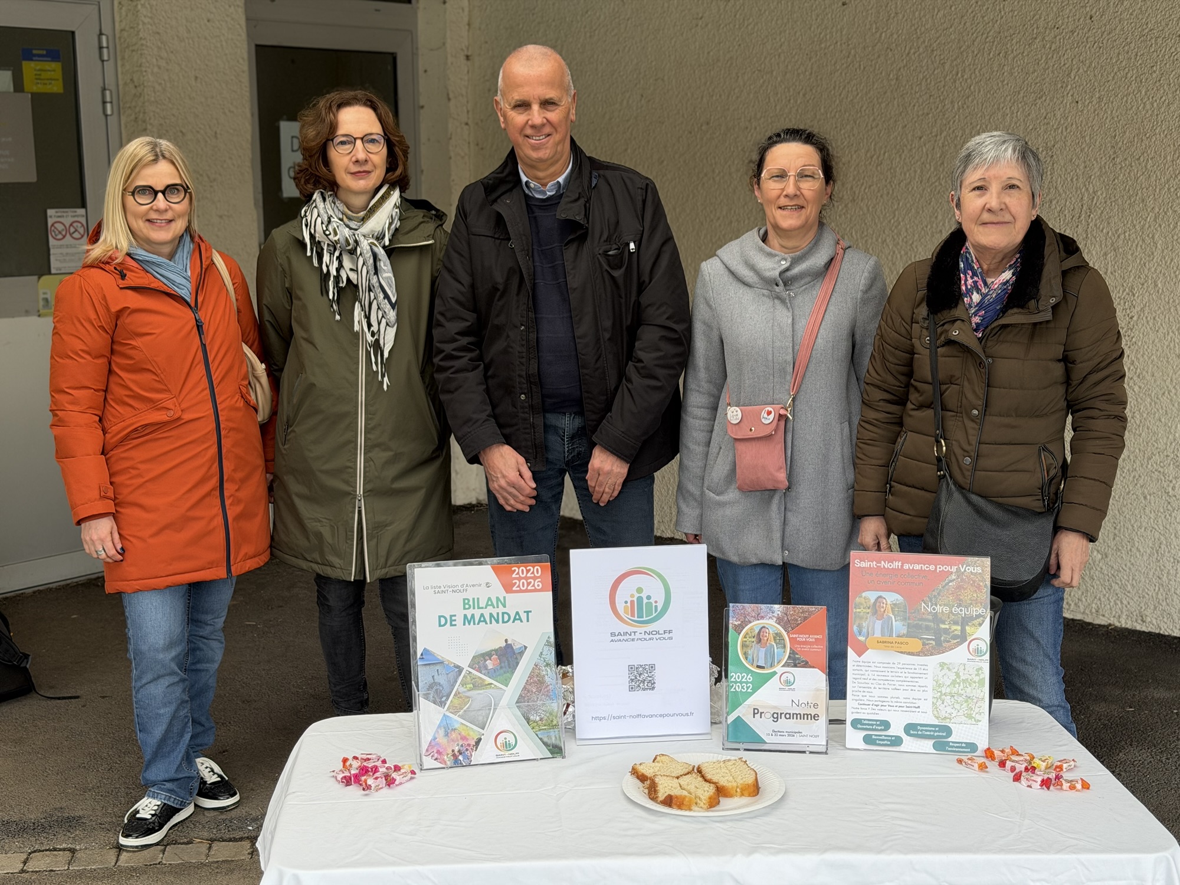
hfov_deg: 39.7
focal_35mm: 48
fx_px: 1636
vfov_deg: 30.3
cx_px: 590
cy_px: 442
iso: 64
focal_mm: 6.76
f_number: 1.78
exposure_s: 1/145
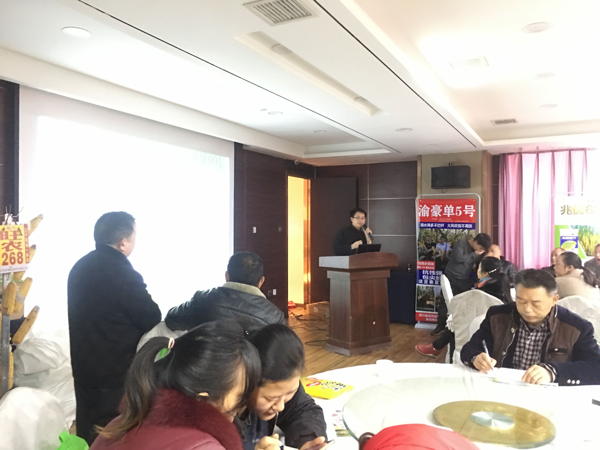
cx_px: 300
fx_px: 503
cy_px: 225
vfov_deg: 48.2
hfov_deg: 61.7
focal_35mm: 29
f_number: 2.2
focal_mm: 4.15
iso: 160
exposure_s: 1/4
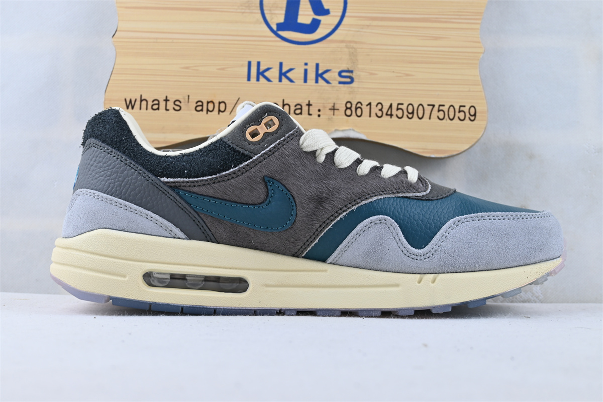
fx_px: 791
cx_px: 302
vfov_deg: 28.5
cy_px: 201
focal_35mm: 47
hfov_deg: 41.7
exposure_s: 1/50
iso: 100
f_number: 5
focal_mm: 31.5
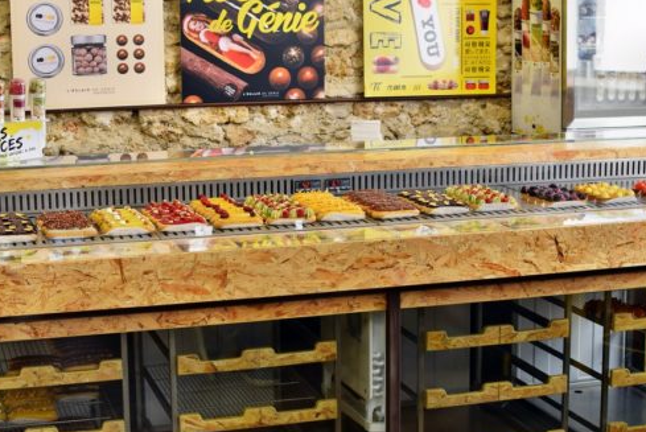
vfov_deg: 19.9
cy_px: 217
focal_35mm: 69
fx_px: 1233
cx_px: 258
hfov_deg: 29.3
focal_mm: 35
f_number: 5
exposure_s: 1/30
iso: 140
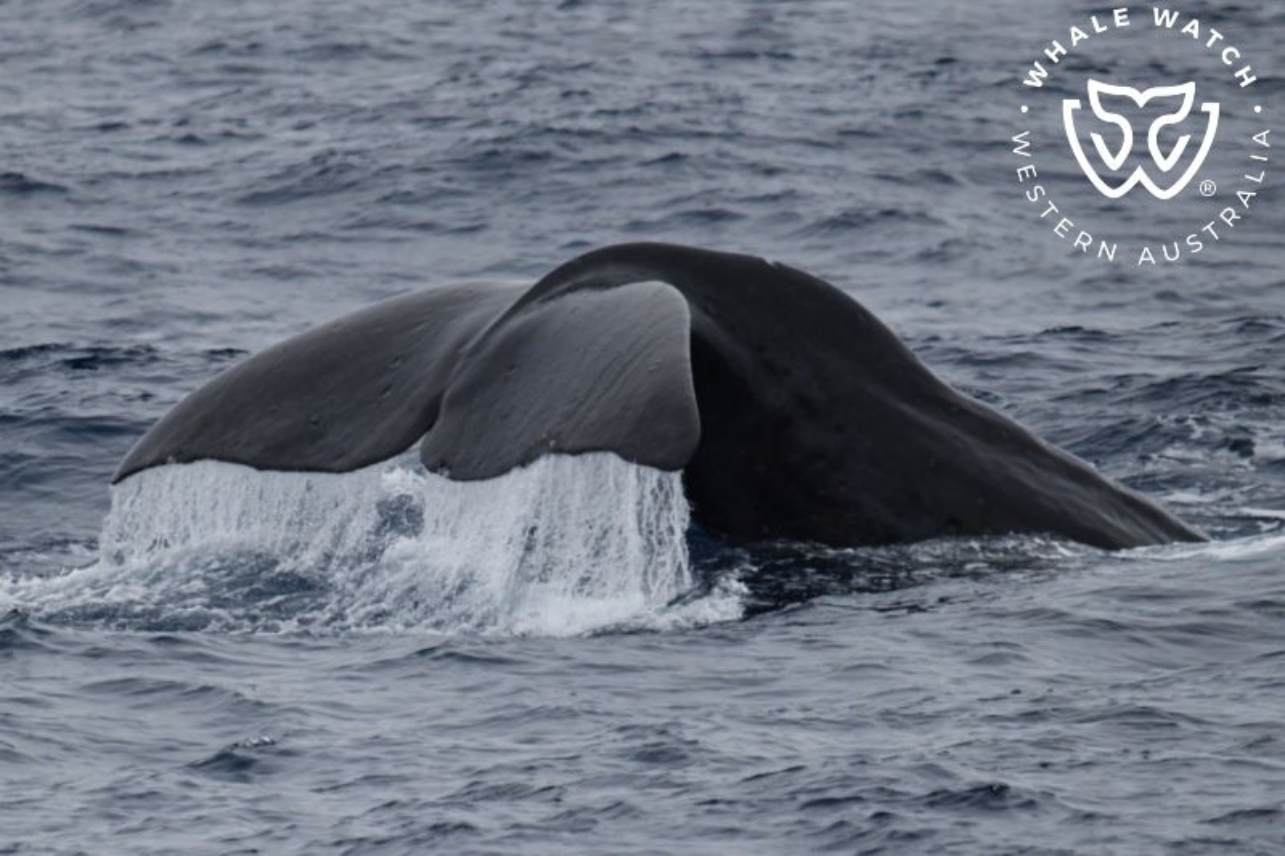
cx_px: 642
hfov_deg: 3.4
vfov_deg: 2.3
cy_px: 428
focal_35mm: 600
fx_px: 21411
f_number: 6.3
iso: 1250
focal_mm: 600
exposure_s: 1/8000
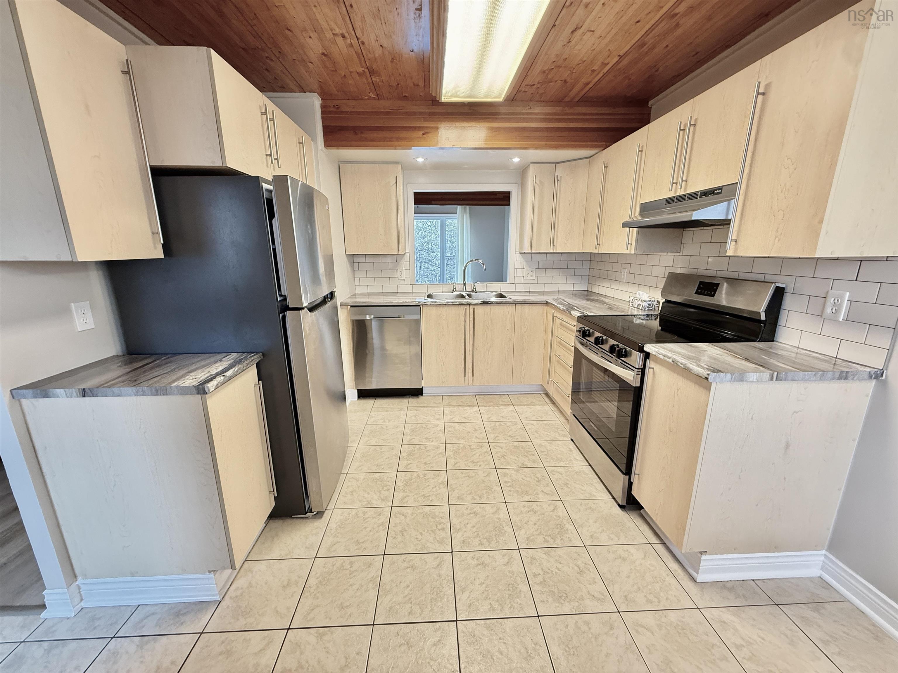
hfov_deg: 102.1
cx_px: 449
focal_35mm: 14
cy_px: 336
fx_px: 363
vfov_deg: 85.7
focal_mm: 2.22
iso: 400
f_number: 2.2
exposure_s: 1/60
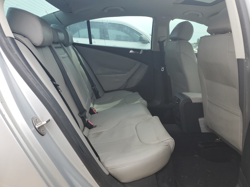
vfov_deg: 53.1
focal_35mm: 26
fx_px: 188
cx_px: 125
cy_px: 94
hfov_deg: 67.3
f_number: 1.5
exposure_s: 1/500
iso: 50
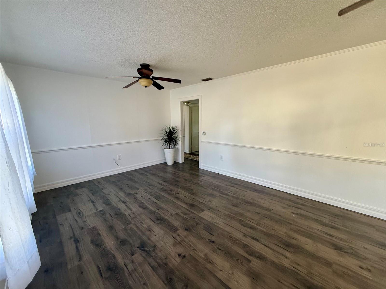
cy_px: 144
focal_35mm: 14
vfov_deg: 85.7
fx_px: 156
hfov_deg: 102.1
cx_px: 193
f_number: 2.2
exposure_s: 1/60
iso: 250
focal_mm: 2.22
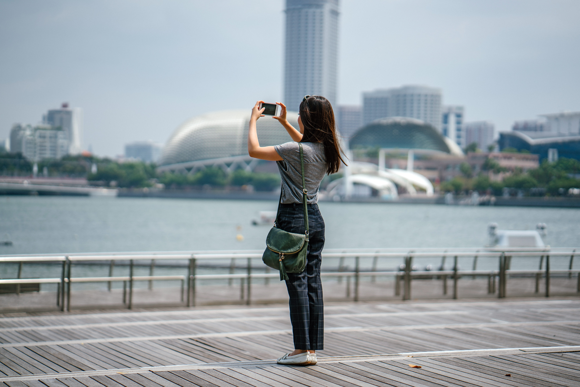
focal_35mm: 85
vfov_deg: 16.1
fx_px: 1369
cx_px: 290
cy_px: 194
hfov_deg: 23.9
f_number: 1.8
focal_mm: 85
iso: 50
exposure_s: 1/4000
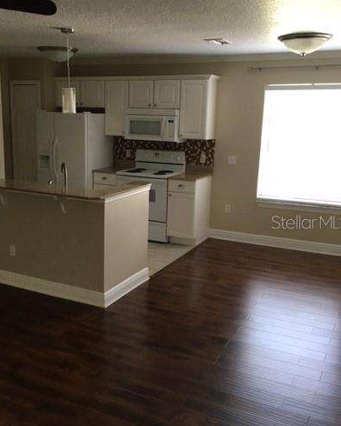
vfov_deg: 49.1
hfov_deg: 40.0
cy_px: 222
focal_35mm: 37
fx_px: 467
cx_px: 144
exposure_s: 1/30
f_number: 2.2
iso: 80
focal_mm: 4.15
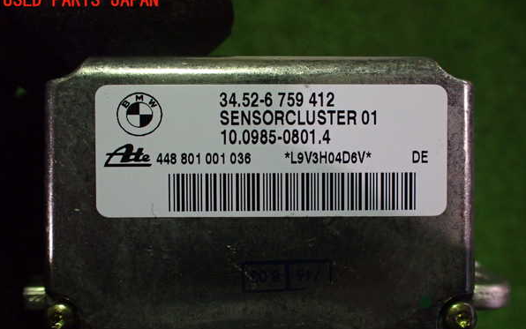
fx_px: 459
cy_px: 188
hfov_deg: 59.6
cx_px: 263
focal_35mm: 32
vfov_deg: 39.4
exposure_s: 1/125
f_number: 2.3
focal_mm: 5.4
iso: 800
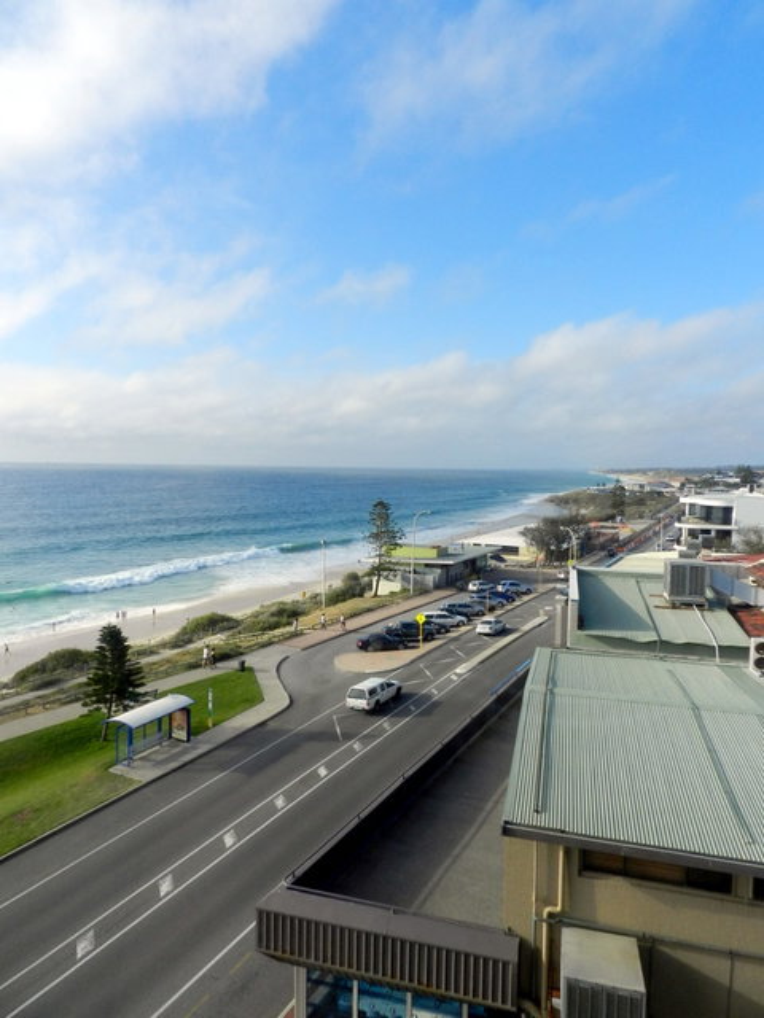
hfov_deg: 58.9
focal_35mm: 23
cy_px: 509
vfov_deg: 73.9
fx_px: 677
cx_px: 382
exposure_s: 1/800
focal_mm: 4
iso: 160
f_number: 4.5
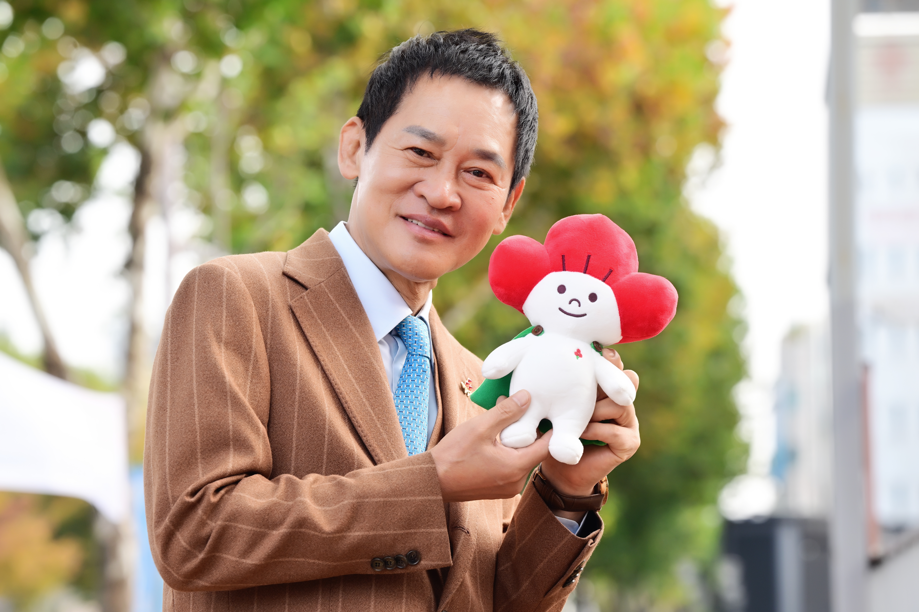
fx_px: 3701
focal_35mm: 145
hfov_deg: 14.2
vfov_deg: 9.5
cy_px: 306
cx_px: 460
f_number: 6.3
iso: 400
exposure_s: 1/250
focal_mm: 145
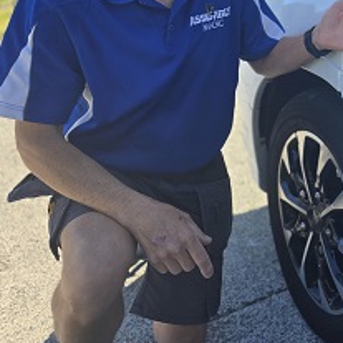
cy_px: 39
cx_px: 391
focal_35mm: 49
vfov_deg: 33.0
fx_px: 549
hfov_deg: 30.4
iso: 12
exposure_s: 1/284
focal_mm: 6.3
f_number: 1.7
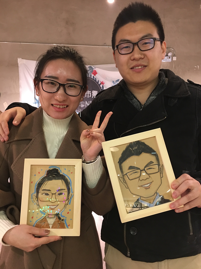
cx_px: 100
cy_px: 134
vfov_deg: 61.7
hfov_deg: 48.2
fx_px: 225
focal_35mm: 29
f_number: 2.2
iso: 80
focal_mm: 4.15
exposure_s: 1/10
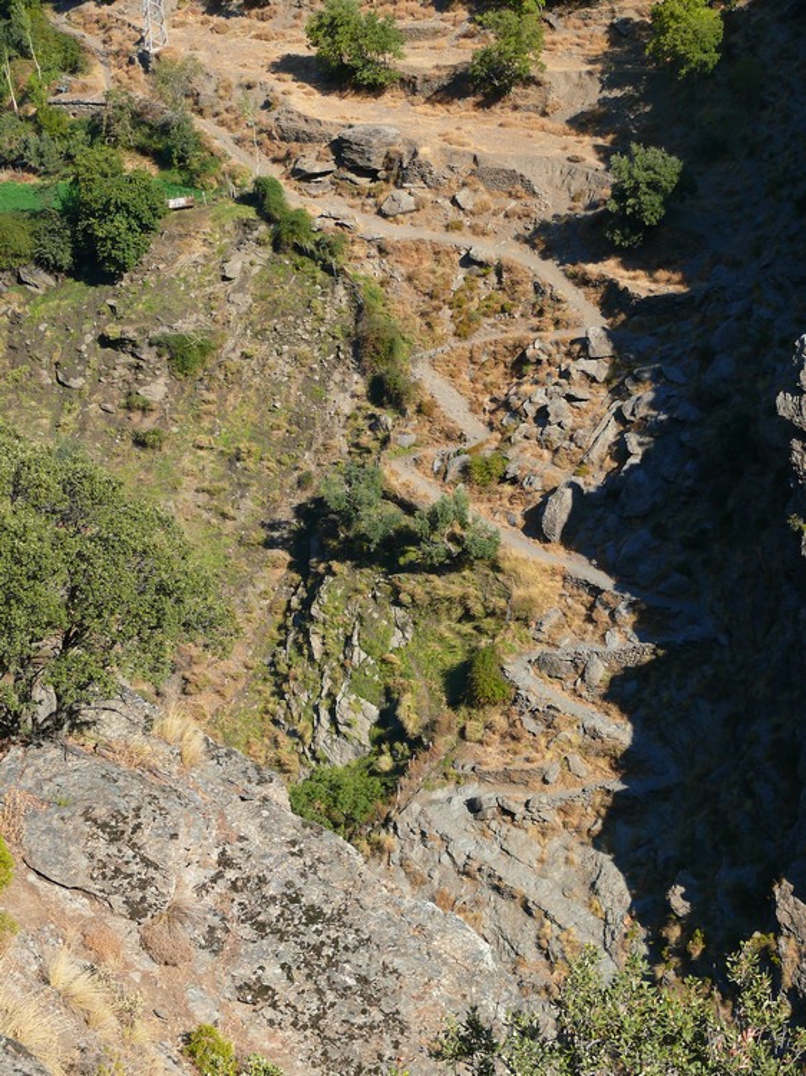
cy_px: 538
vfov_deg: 25.7
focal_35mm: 76
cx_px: 403
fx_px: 2361
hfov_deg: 19.4
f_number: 4
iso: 100
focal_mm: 16.1
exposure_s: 1/160
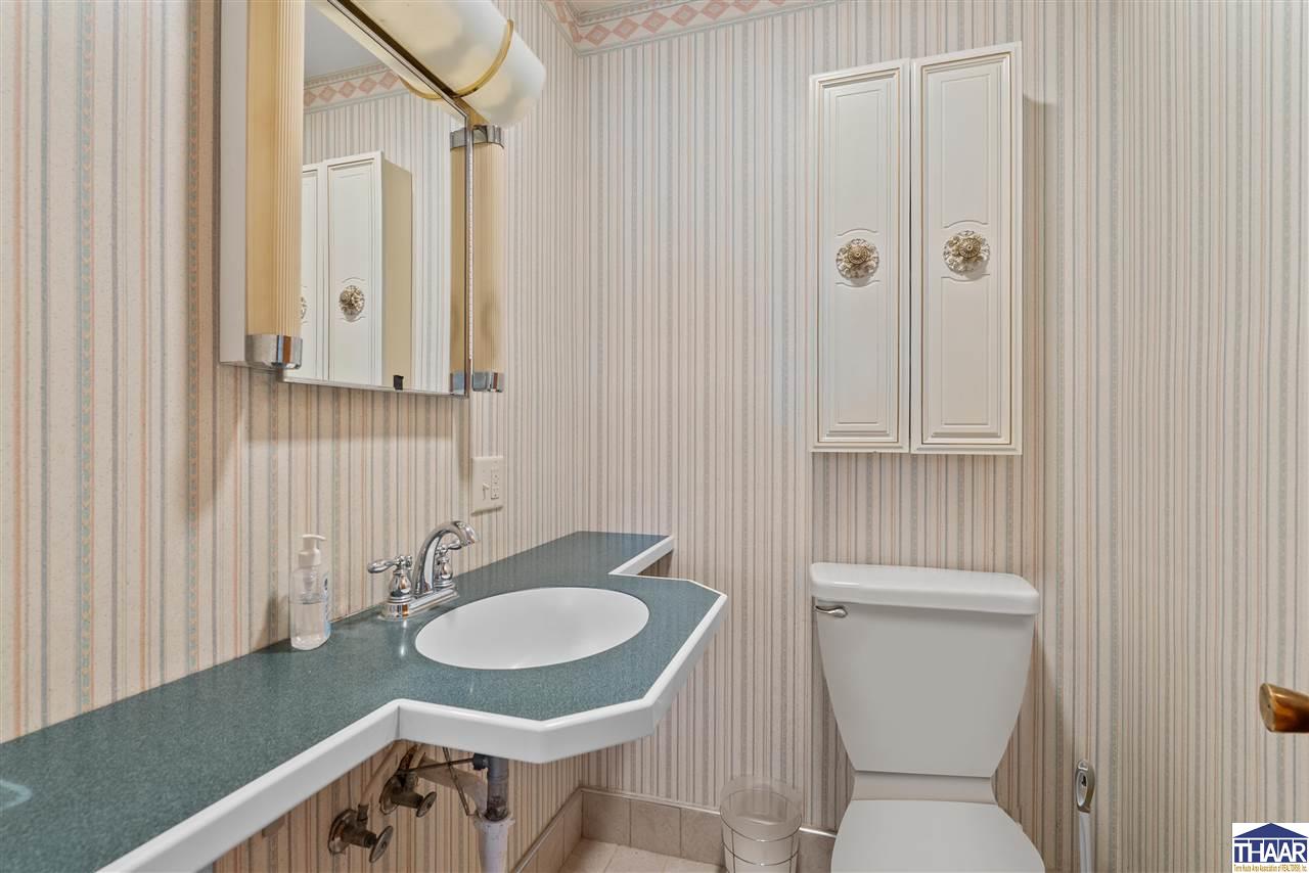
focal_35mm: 16
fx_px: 582
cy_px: 436
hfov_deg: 96.7
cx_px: 654
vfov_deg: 73.8
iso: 800
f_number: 8
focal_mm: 16
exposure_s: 1/3
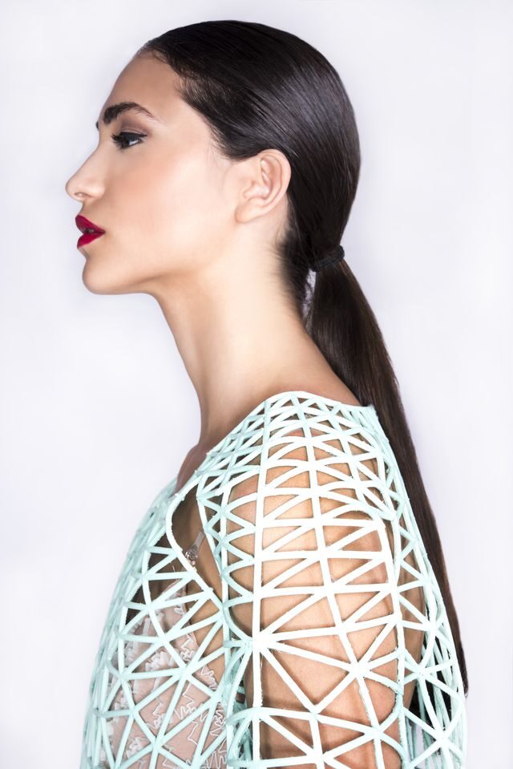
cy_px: 384
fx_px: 1281
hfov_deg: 22.6
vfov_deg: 33.4
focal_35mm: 60
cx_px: 256
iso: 100
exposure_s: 1/125
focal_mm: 60
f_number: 11
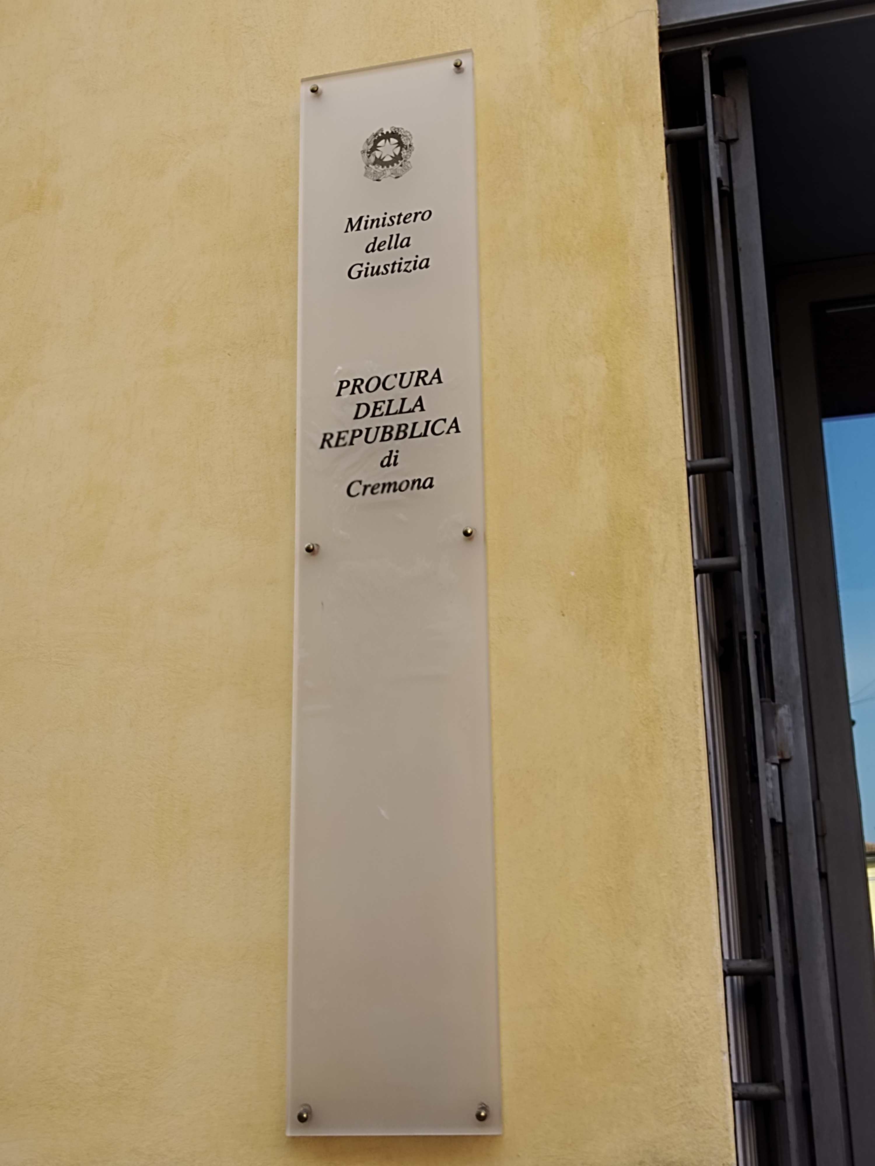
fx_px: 1517
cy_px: 583
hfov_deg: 32.2
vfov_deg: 42.1
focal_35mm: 45
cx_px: 438
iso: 100
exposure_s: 1/133
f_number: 1.8
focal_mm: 4.75
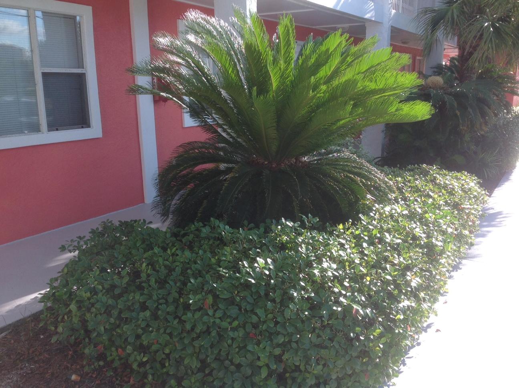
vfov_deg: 40.6
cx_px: 260
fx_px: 524
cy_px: 194
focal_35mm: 35
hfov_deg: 52.7
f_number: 2.4
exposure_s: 1/504
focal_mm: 4.28
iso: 50
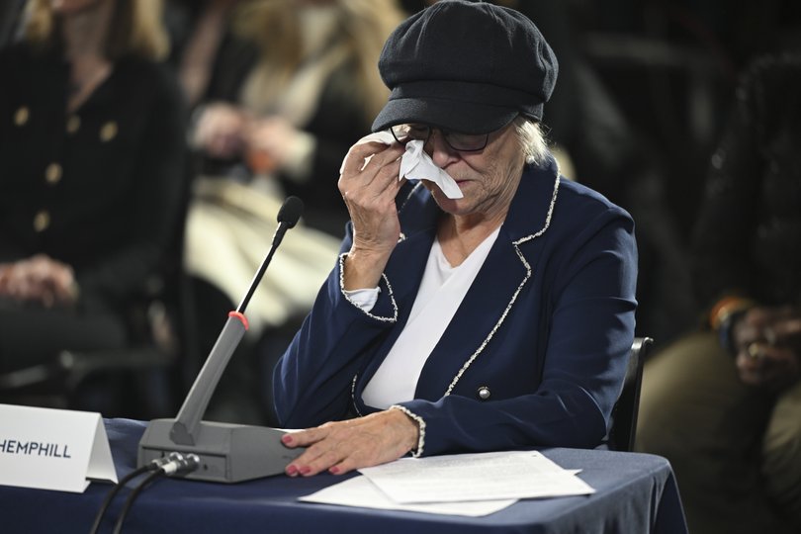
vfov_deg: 6.9
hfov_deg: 10.3
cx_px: 400
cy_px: 267
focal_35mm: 200
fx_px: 4450
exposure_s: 1/200
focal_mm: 200
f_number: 2.8
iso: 1600
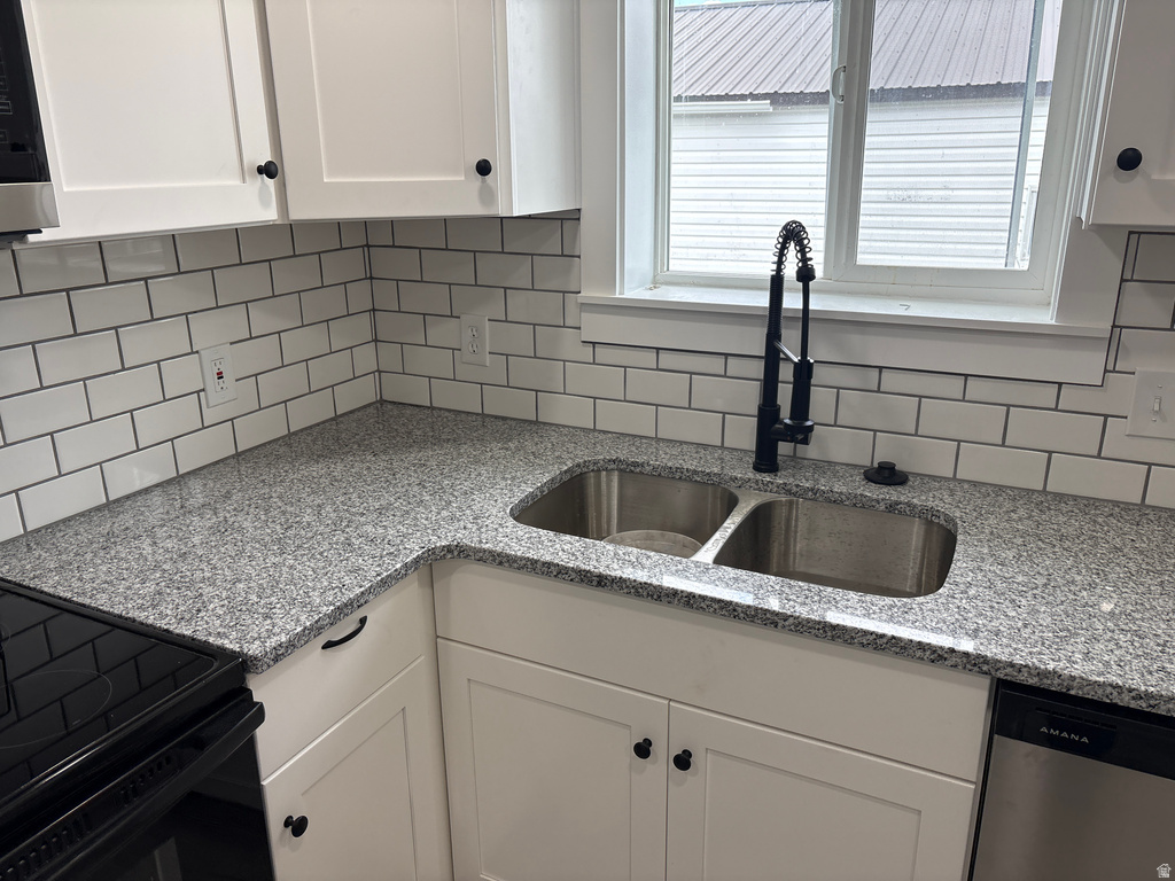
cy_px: 440
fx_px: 883
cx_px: 588
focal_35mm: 26
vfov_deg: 53.1
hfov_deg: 67.3
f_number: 1.6
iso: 64
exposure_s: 1/235
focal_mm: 5.96
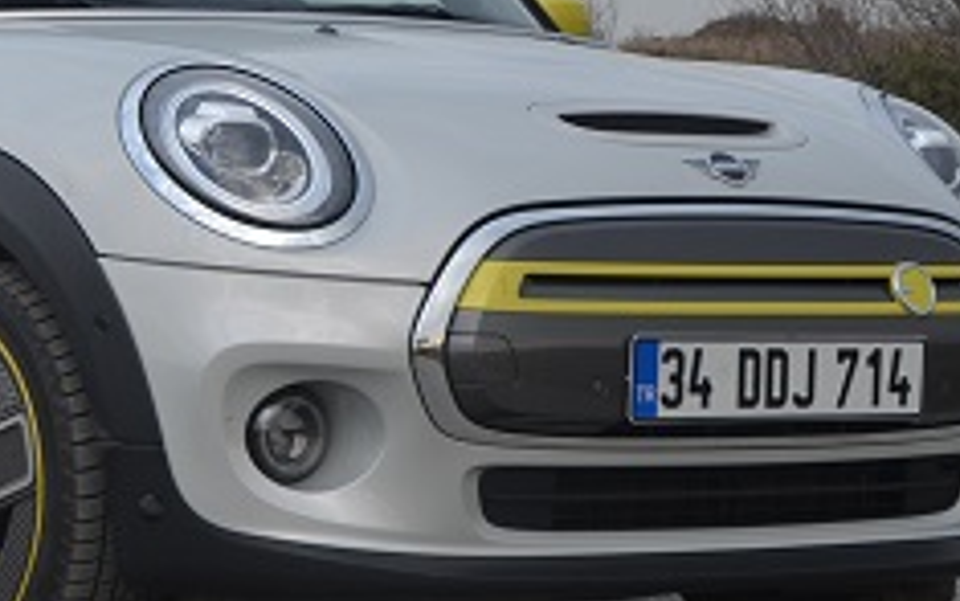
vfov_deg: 9.0
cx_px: 159
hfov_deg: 14.3
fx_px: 3805
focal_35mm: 145
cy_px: 96
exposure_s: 1/250
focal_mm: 35
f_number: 8
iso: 200
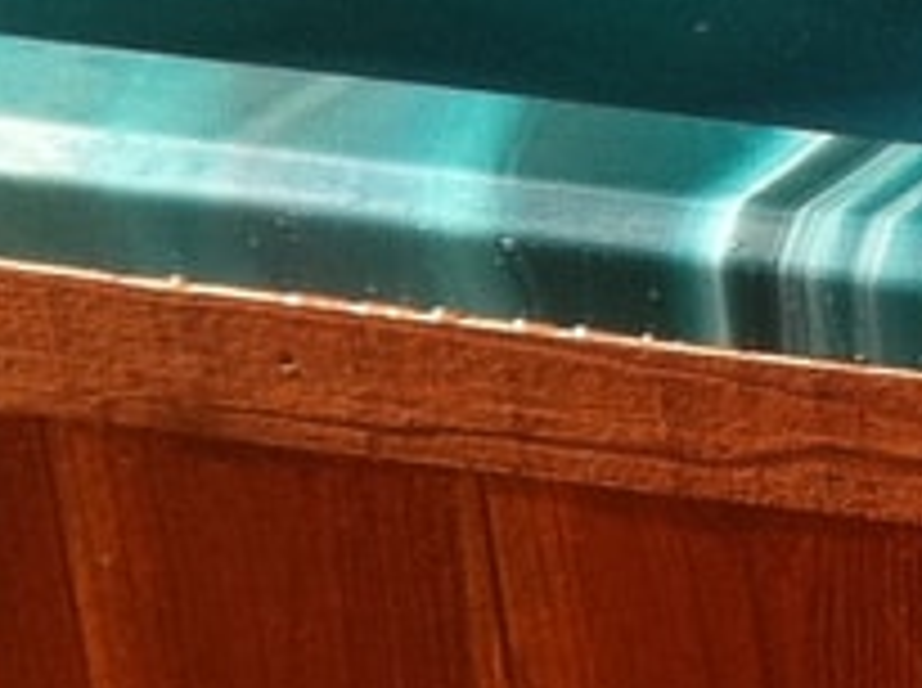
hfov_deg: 7.9
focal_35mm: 229
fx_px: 6089
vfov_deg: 6.4
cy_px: 733
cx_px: 2309
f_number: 2.8
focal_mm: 3.85
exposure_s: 1/862
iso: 80
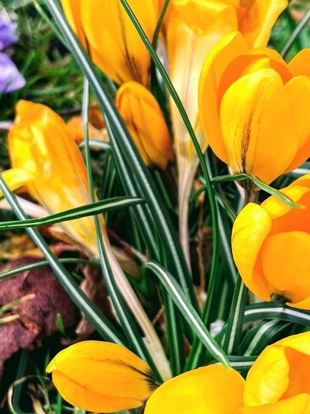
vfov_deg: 34.2
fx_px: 668
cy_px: 166
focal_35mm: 56
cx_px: 190
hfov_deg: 26.0
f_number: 1.6
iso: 50
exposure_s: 1/548
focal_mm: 4.2
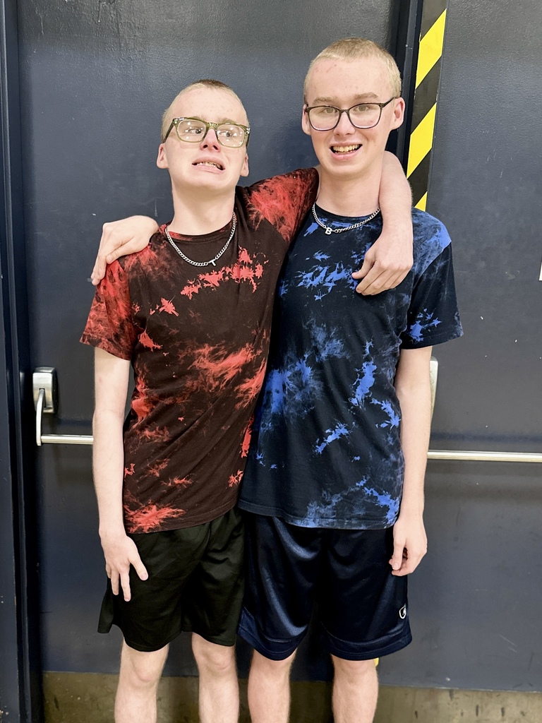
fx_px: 501
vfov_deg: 71.6
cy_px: 362
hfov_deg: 56.8
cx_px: 271
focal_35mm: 24
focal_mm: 6.86
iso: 500
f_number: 1.78
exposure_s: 1/60
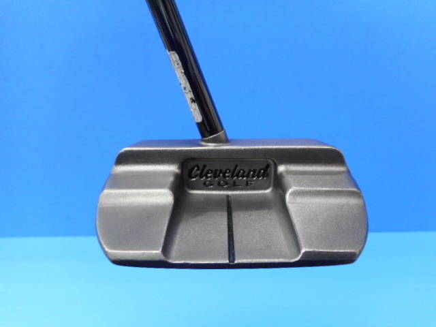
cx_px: 218
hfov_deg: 69.4
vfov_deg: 54.9
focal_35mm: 25
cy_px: 164
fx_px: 315
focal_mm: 4.5
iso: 220
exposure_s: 1/30
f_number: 3.7
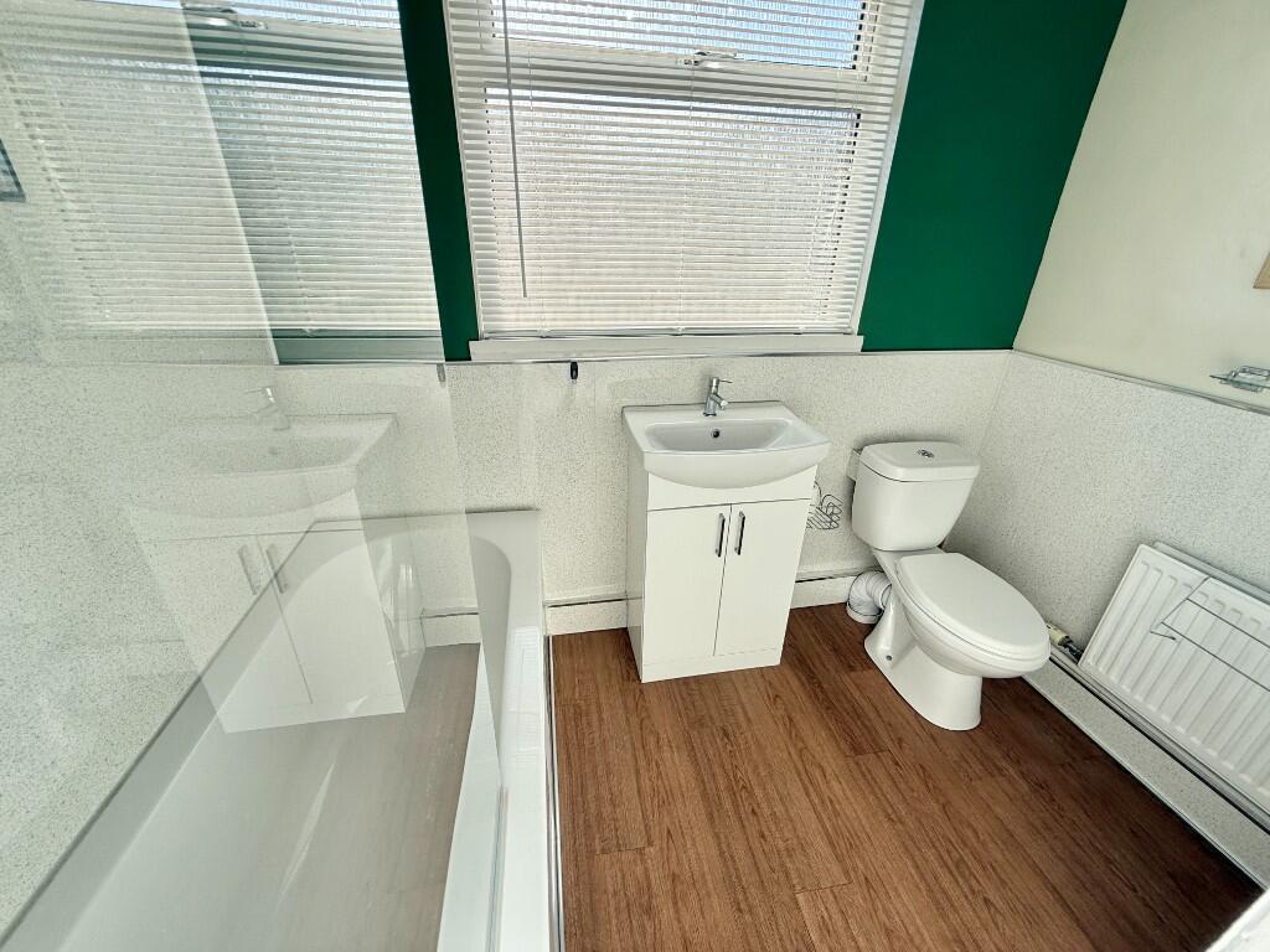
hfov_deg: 102.1
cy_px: 476
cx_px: 635
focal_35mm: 14
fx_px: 514
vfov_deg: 85.7
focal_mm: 2.22
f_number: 2.2
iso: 50
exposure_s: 1/625
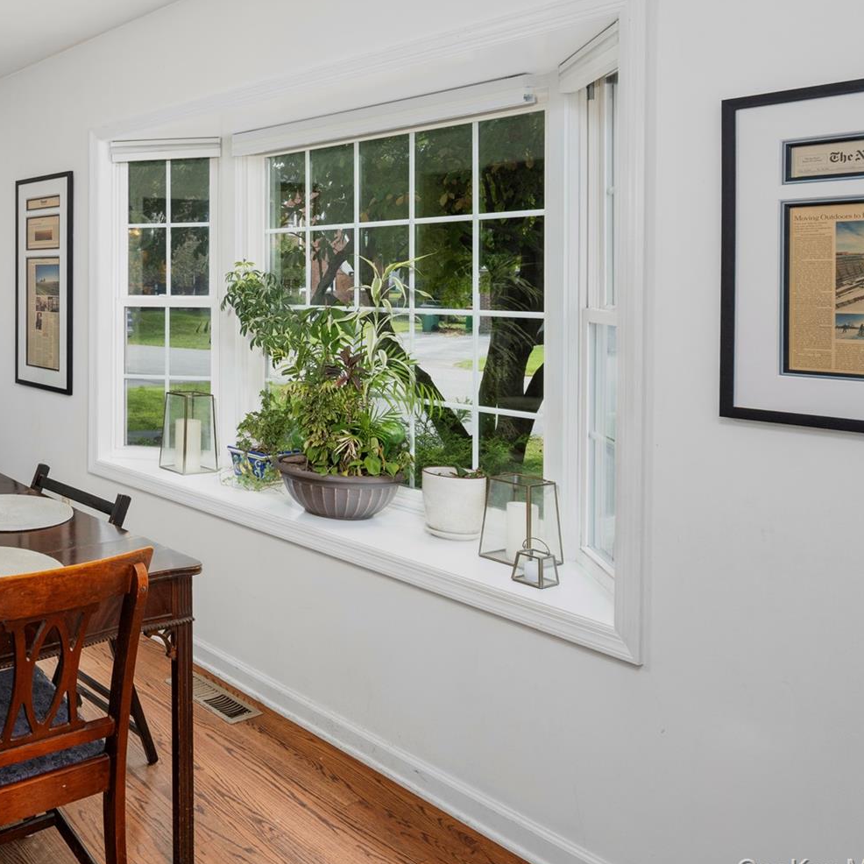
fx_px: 872
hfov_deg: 45.3
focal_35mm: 31
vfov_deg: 51.8
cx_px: 18
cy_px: 292
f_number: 8
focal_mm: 17.5
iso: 400
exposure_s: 1/200
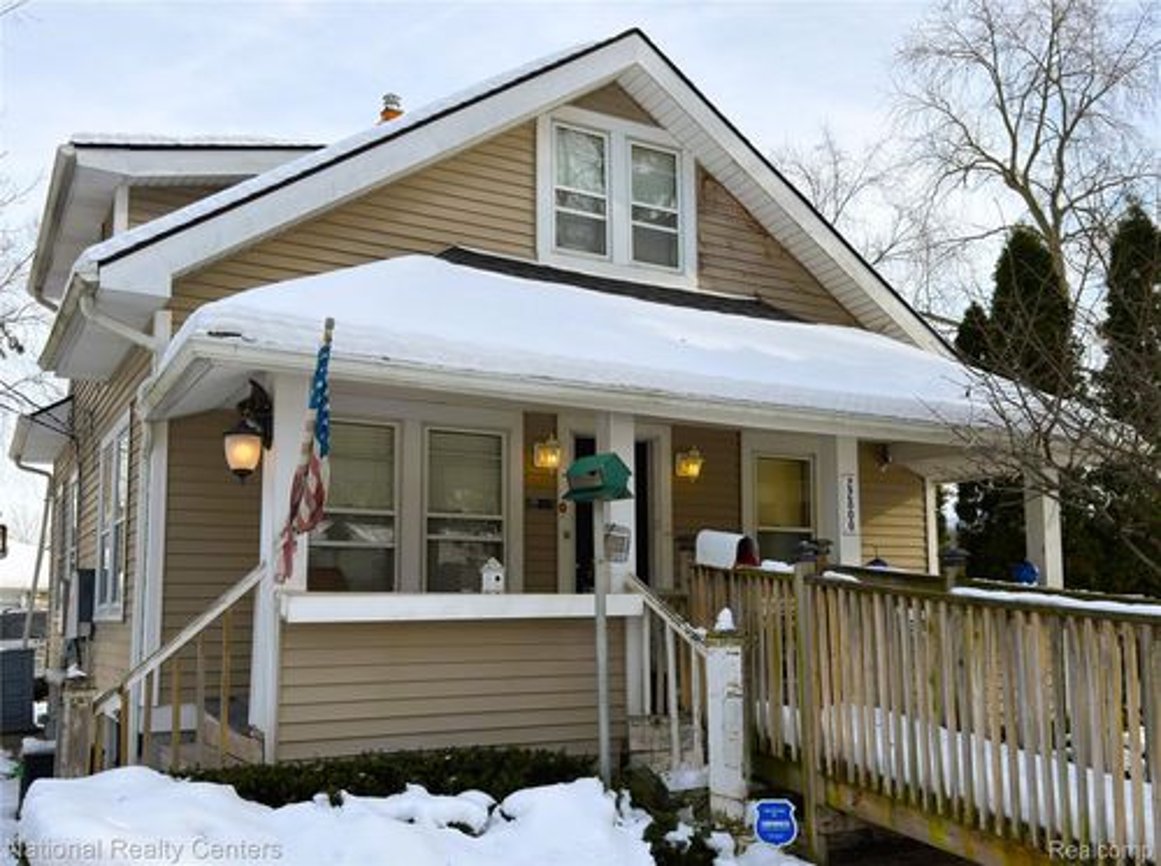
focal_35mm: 28
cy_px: 433
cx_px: 580
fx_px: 937
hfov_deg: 63.5
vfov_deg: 49.6
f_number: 1.78
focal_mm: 6.76
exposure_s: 1/3058
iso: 64
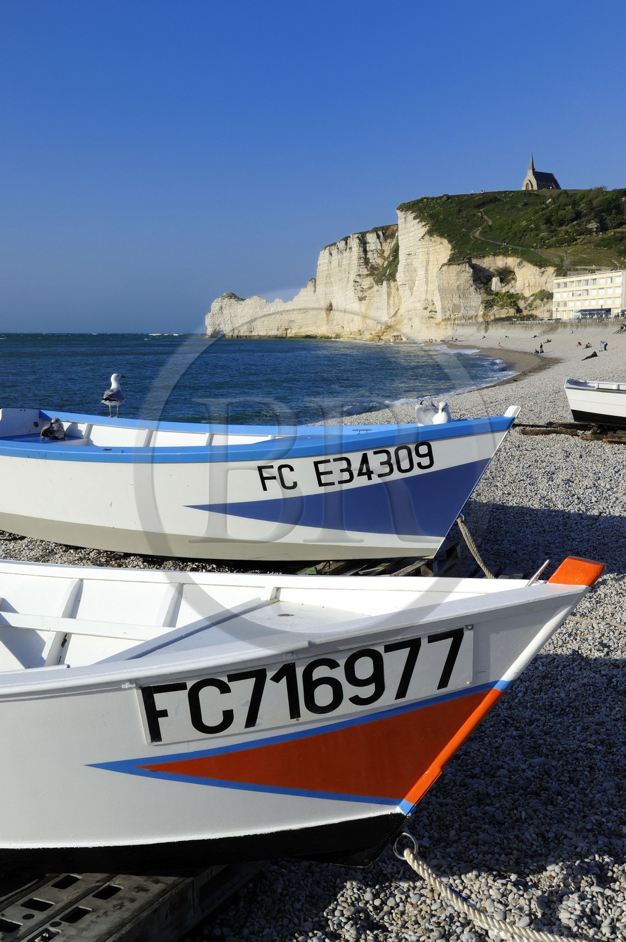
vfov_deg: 48.5
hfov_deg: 33.3
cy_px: 471
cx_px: 313
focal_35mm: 40
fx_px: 1045
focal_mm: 40
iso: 800
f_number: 16
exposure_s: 1/640
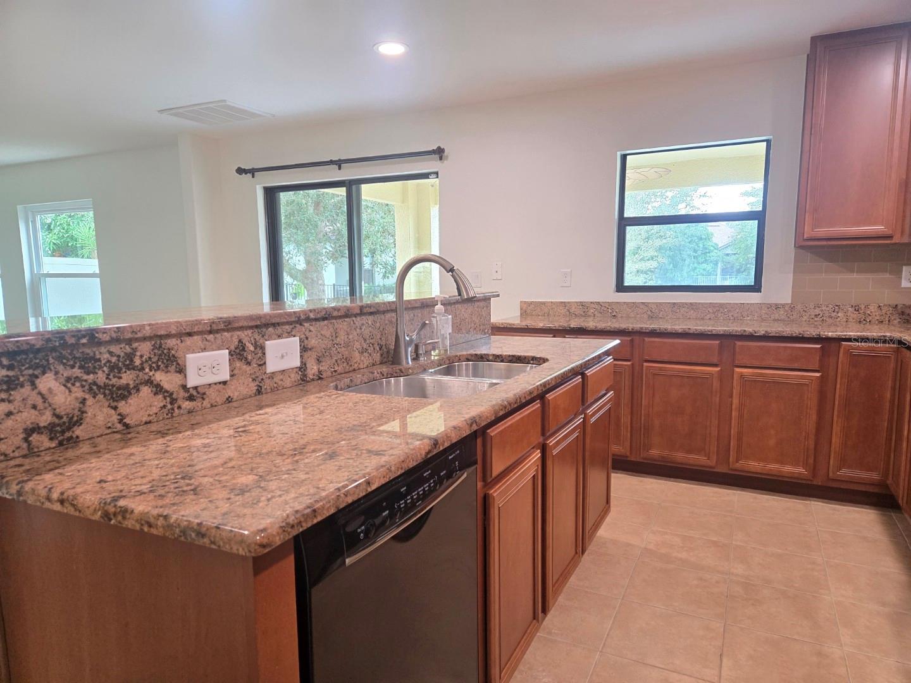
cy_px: 342
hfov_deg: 73.9
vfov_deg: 58.9
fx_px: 605
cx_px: 456
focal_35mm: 23
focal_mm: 5.4
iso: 400
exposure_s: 1/120
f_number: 1.8
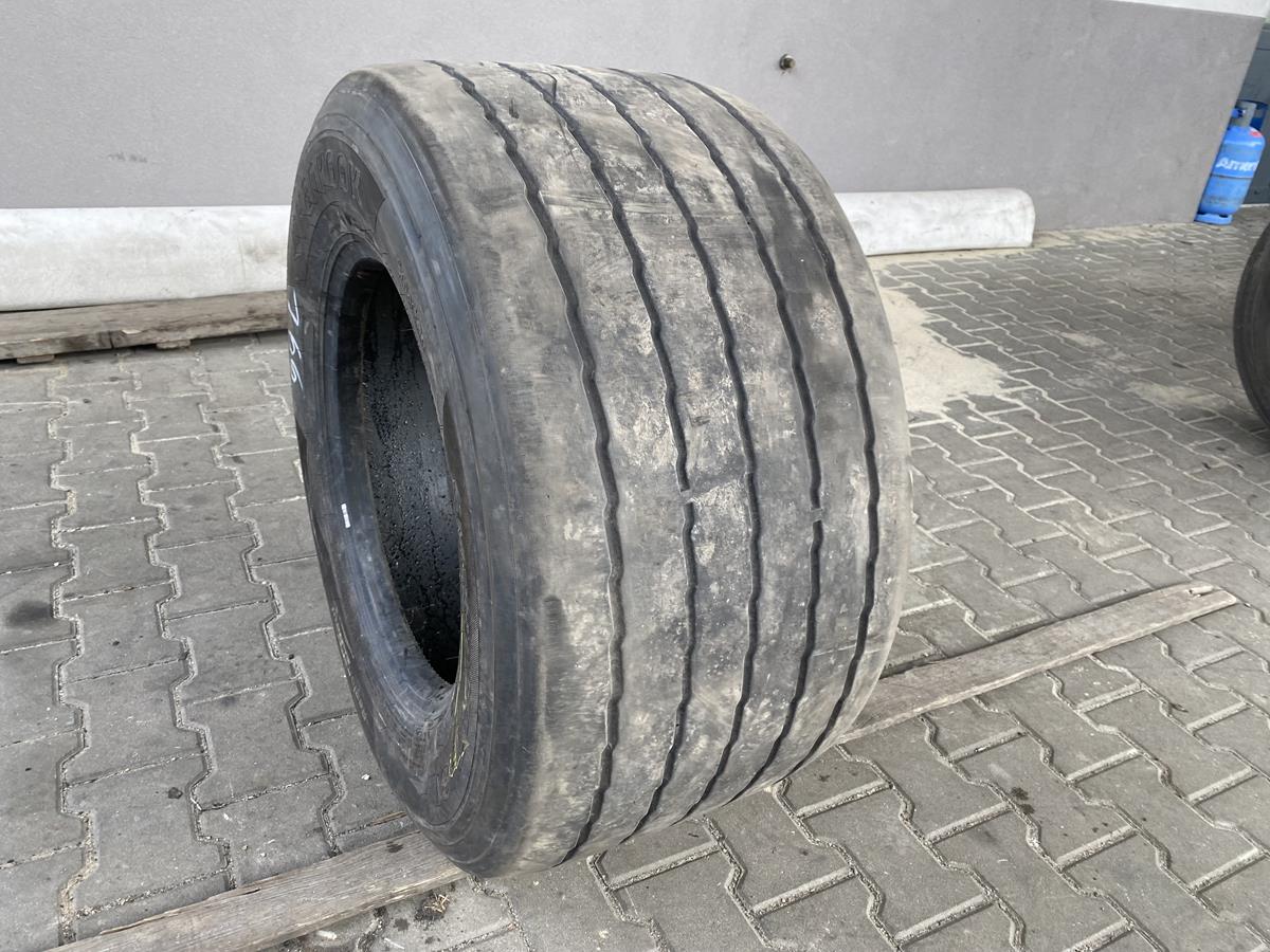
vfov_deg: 53.1
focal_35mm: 26
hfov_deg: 67.3
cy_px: 476
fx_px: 954
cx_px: 635
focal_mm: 4.25
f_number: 1.8
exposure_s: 1/122
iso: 32
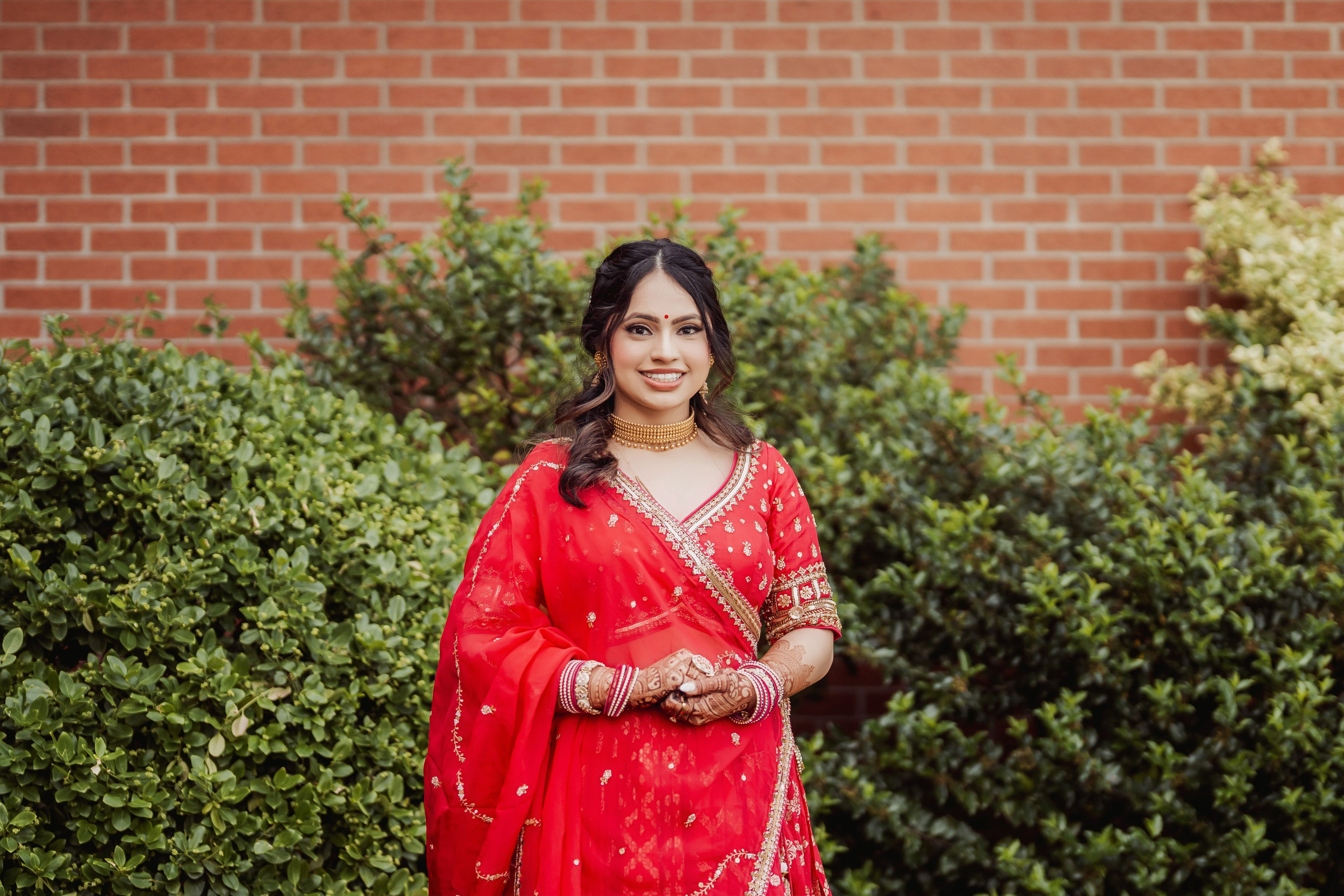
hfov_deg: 27.0
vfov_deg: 18.2
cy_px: 448
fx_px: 2800
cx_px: 672
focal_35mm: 75
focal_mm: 50
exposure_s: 1/3200
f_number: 1.2
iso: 100
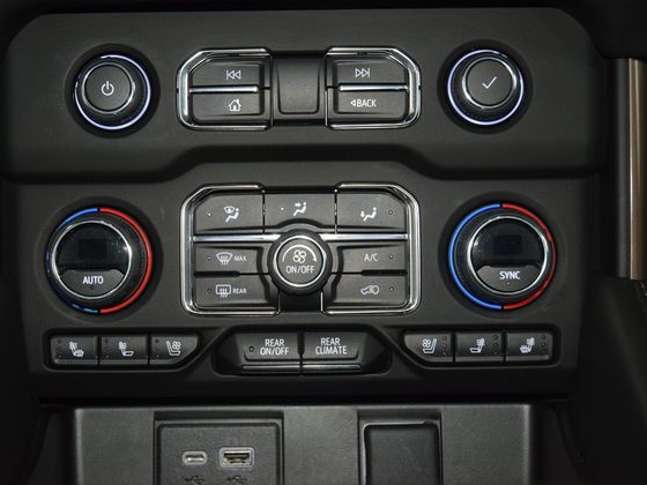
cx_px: 297
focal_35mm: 66
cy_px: 241
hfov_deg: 29.4
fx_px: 1234
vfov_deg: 22.3
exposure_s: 1/30
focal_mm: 40
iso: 1000
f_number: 4.2
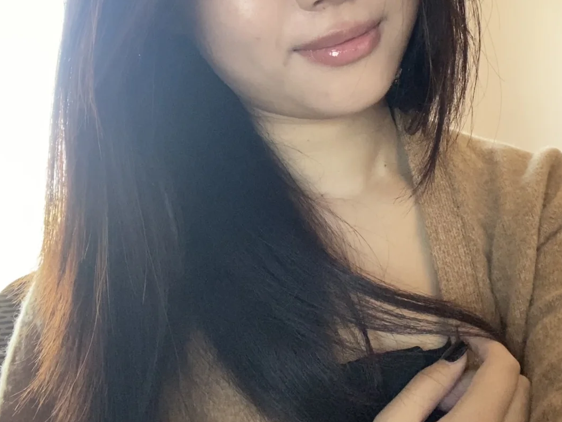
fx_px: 665
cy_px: 68
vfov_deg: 33.8
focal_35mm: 41
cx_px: 277
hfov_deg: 45.8
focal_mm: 2.71
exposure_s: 1/60
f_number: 2.2
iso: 320
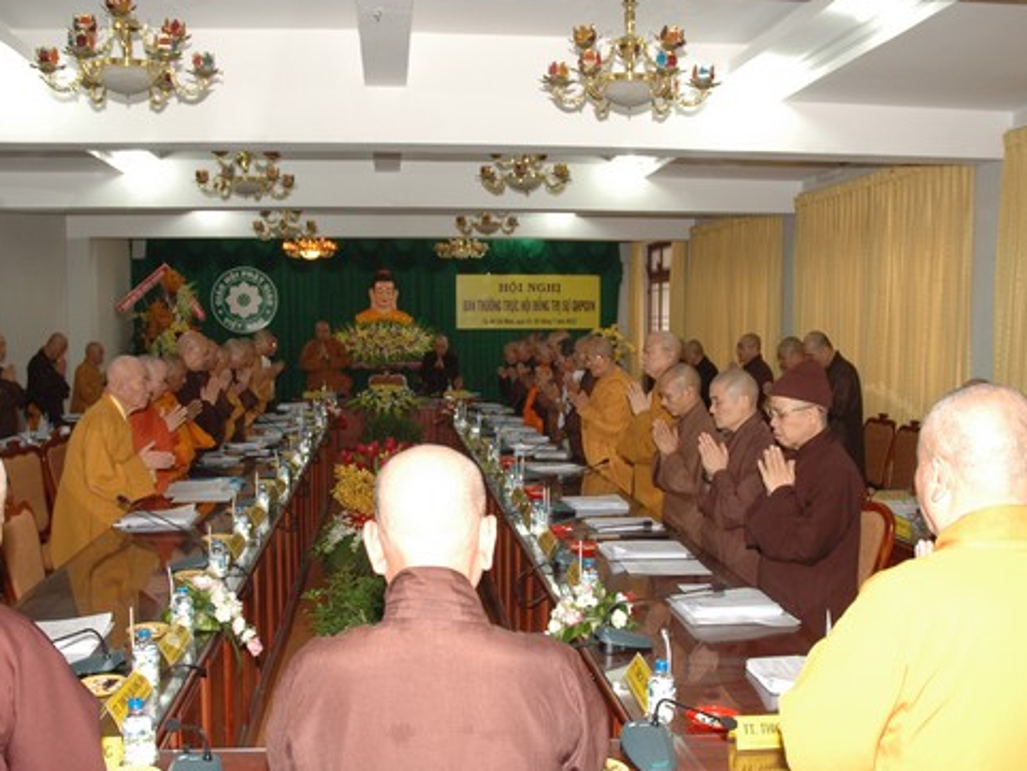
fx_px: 1009
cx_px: 490
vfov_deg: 41.8
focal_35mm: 34
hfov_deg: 53.9
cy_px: 417
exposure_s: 1/60
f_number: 4.5
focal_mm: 18
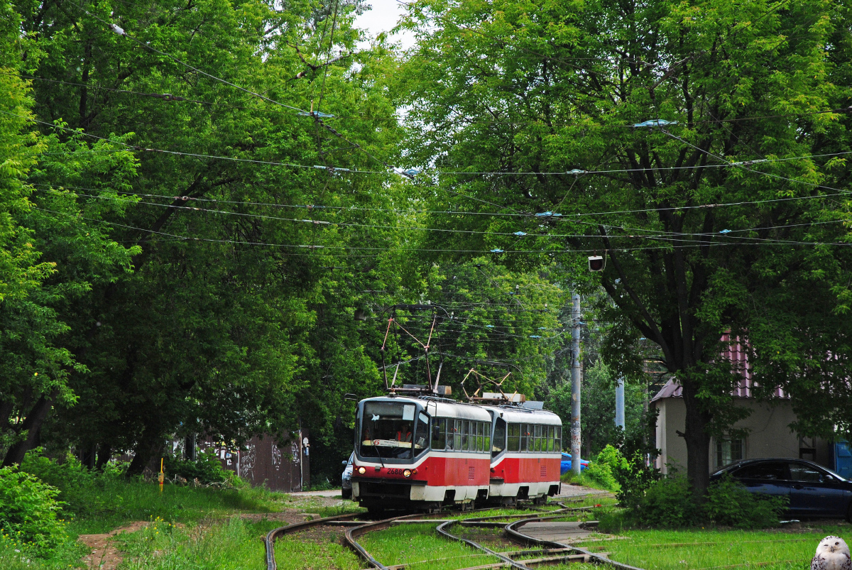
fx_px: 3732
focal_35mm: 158
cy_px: 285
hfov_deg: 13.0
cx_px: 426
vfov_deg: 8.7
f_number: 9
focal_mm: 105
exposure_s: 1/640
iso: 400
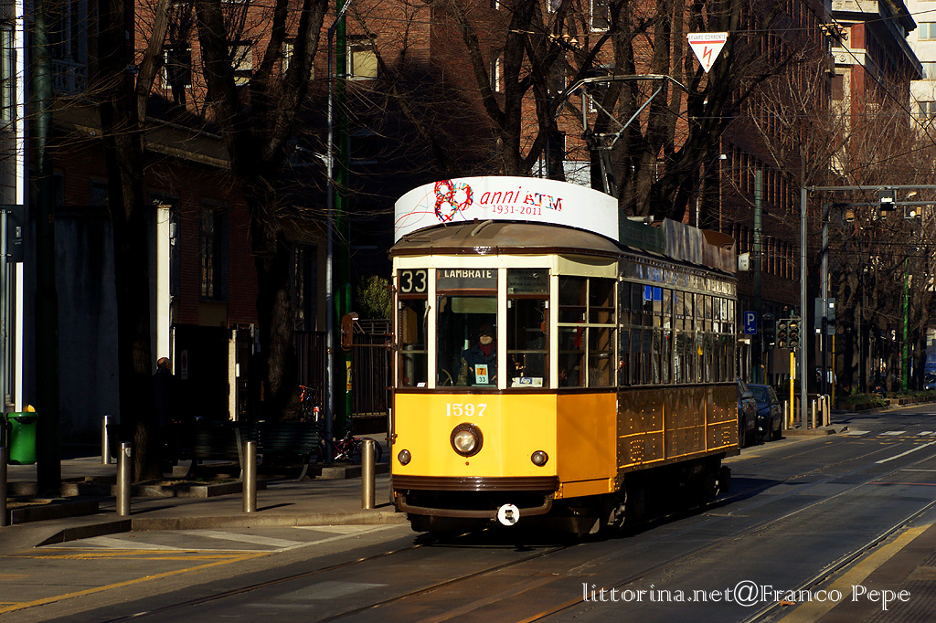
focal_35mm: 112
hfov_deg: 18.2
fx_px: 2924
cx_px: 468
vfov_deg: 12.2
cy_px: 312
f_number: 9
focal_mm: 75
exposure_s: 1/500
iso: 200
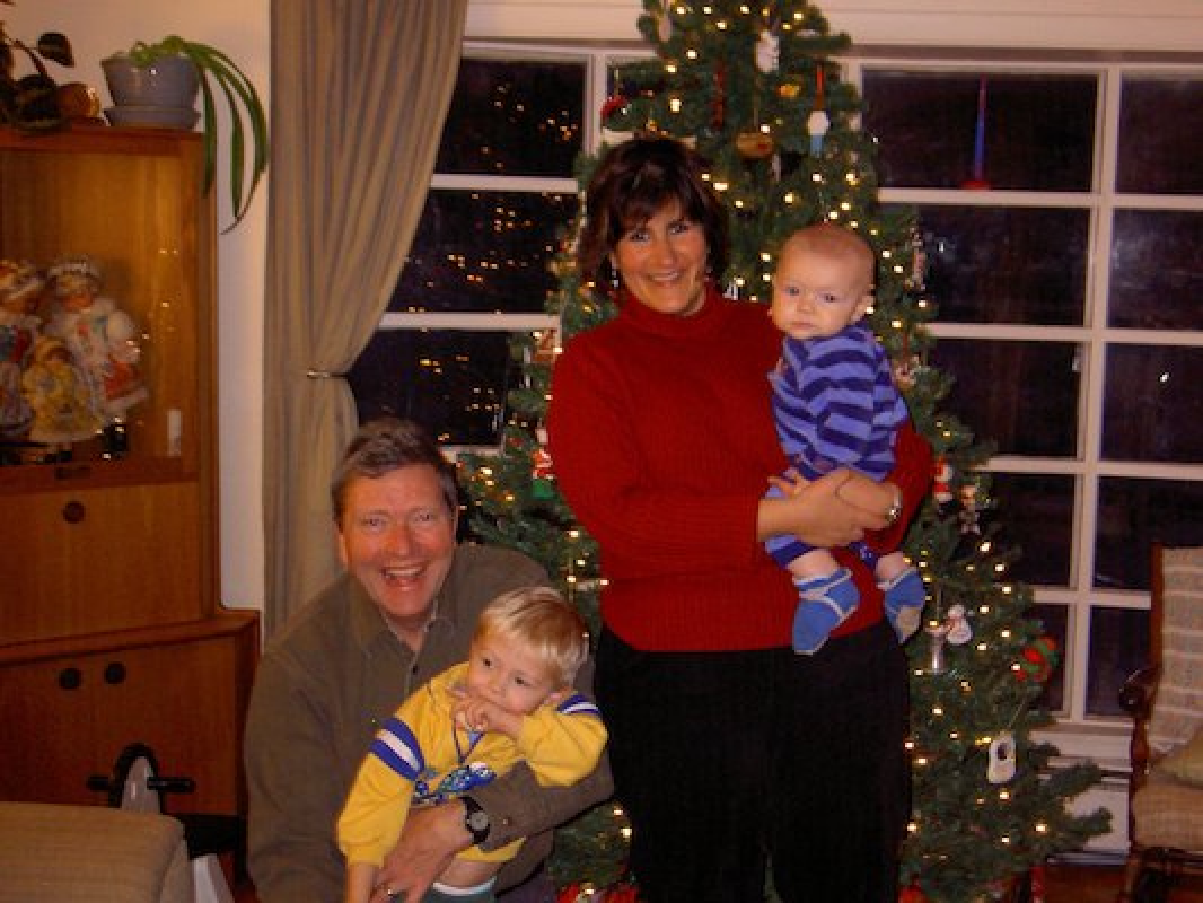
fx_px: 1634
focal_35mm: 47
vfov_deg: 30.9
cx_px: 602
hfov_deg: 40.4
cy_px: 452
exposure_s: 1/60
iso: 200
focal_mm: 7.7
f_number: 3.4
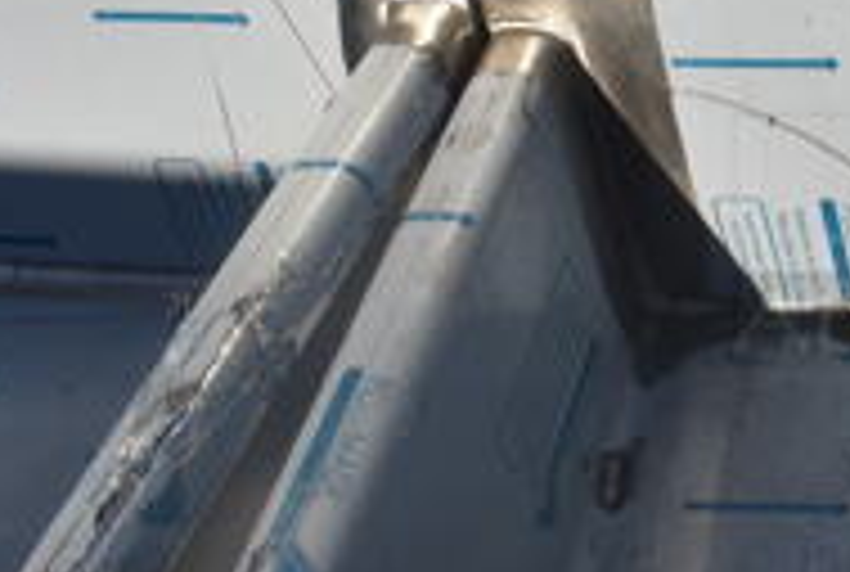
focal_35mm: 87
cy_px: 131
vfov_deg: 15.7
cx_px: 1205
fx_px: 2059
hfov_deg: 20.6
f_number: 8
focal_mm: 18
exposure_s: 1/250
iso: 100
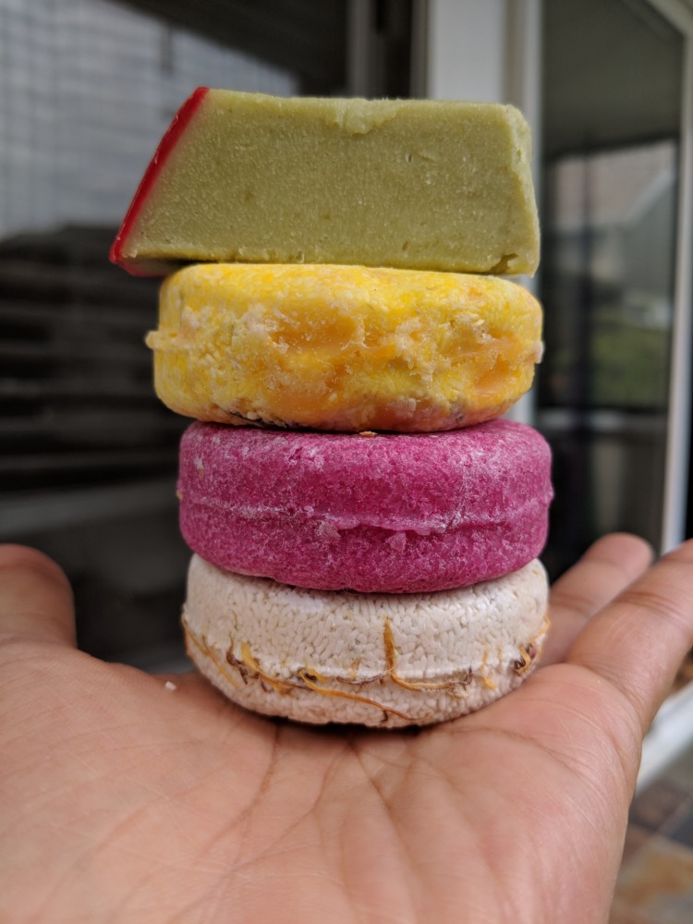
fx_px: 721
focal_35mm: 27
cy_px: 462
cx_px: 346
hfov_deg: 51.4
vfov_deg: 65.3
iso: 50
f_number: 1.8
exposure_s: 1/308
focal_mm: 4.44
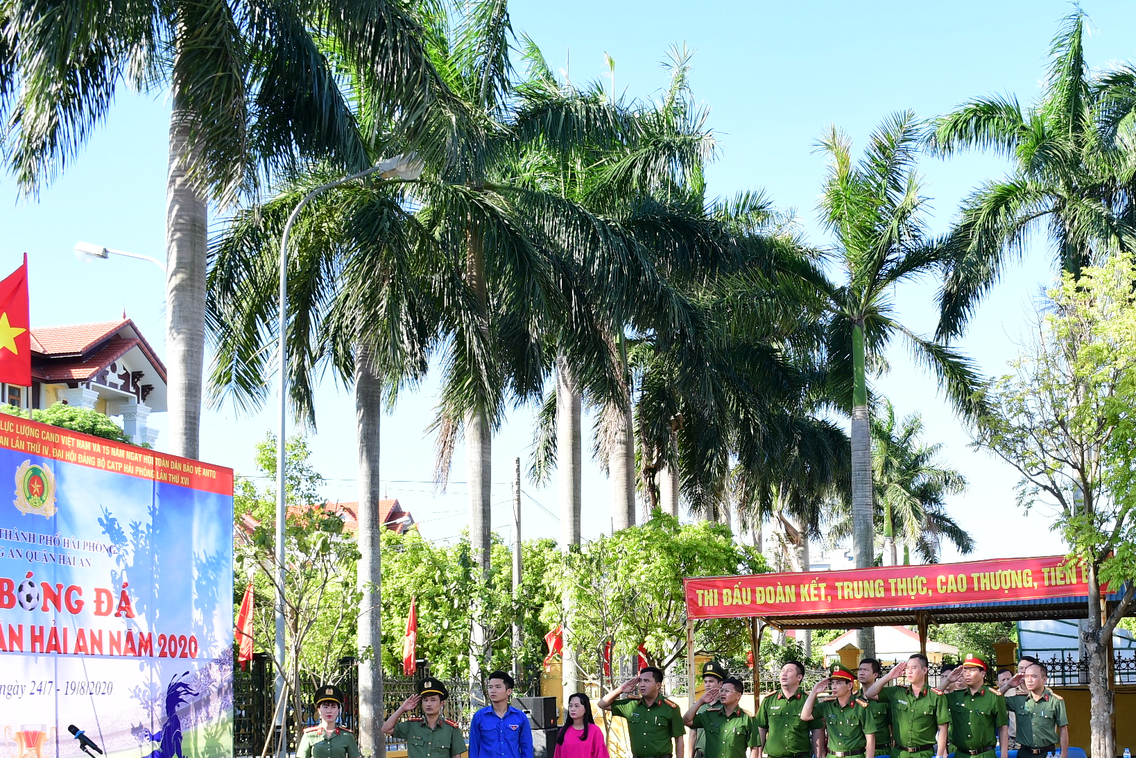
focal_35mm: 51
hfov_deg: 38.3
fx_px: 1609
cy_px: 557
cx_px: 782
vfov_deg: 26.2
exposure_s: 1/200
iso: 200
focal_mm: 20
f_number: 6.3
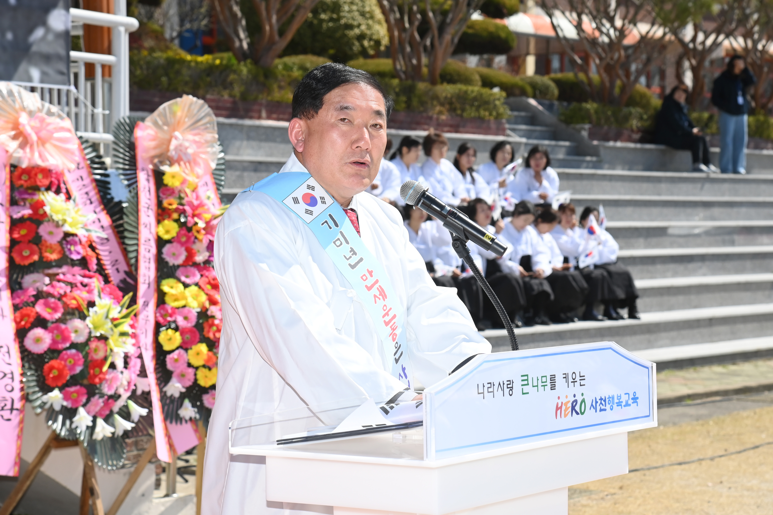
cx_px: 386
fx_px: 1761
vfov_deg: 16.7
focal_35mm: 82
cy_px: 258
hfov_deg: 24.8
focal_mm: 82
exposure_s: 1/1000
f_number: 8
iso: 400
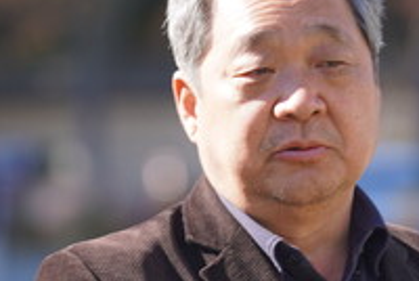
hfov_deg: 3.6
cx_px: 352
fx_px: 6702
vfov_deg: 2.4
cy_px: 214
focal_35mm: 575
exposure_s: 1/200
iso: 100
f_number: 4
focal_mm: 192
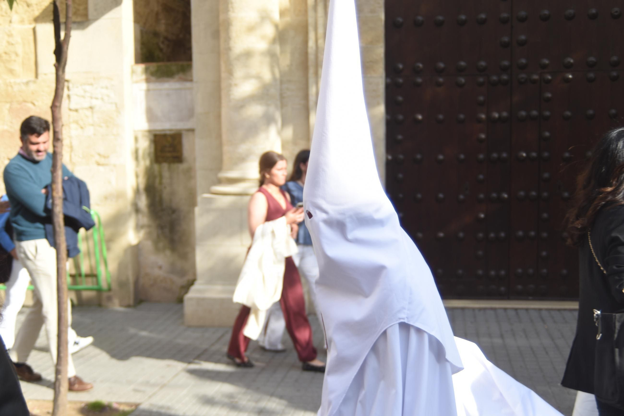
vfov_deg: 29.9
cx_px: 312
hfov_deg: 43.6
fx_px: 780
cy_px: 208
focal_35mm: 45
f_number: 4.5
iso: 100
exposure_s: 1/320
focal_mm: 45
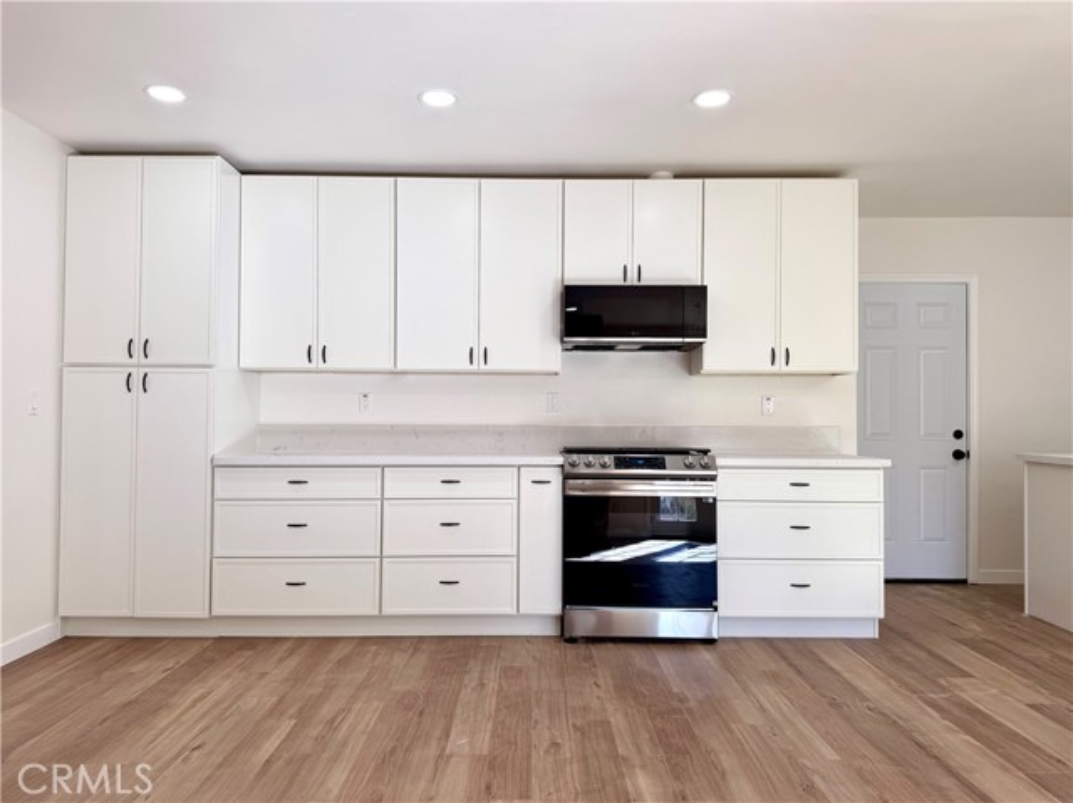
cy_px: 402
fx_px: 743
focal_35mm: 24
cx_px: 536
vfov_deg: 56.8
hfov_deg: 71.6
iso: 80
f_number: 1.78
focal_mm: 6.76
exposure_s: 1/294
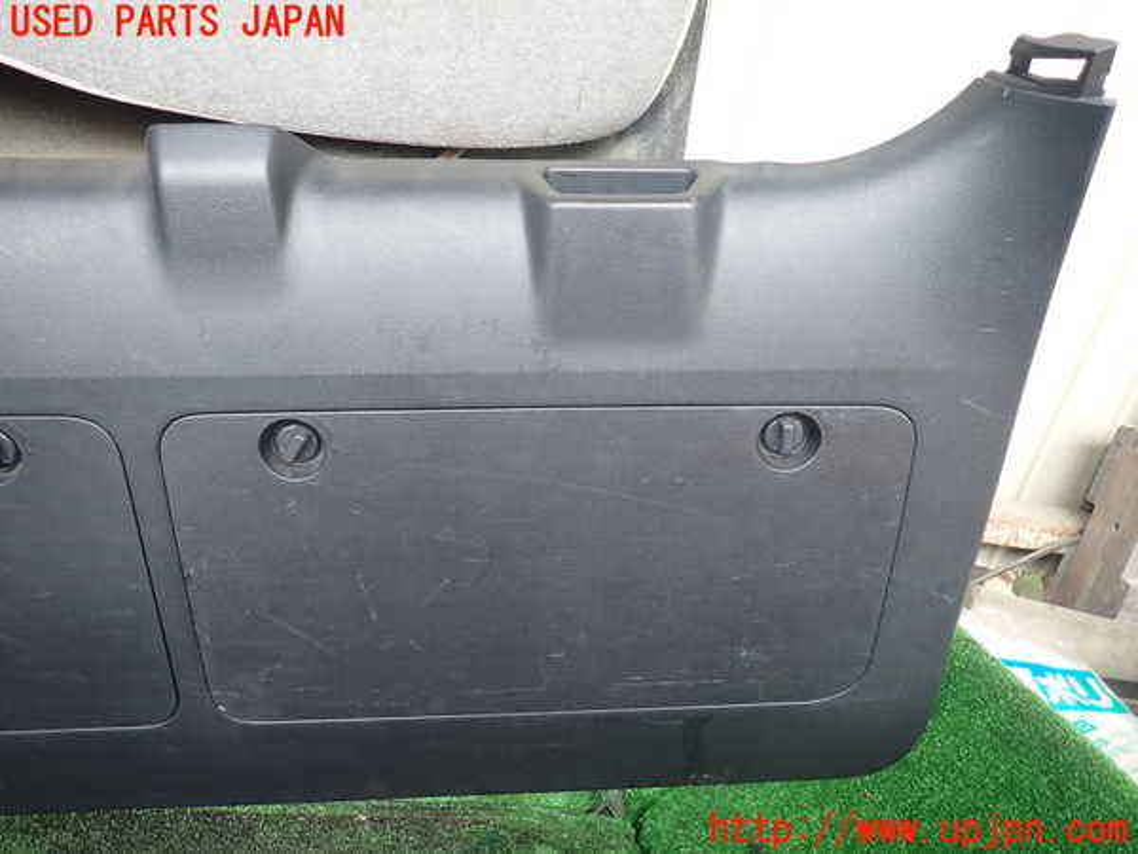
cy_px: 427
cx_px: 569
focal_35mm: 25
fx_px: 822
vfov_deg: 54.9
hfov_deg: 69.4
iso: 125
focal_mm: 4.5
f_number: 2
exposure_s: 1/60
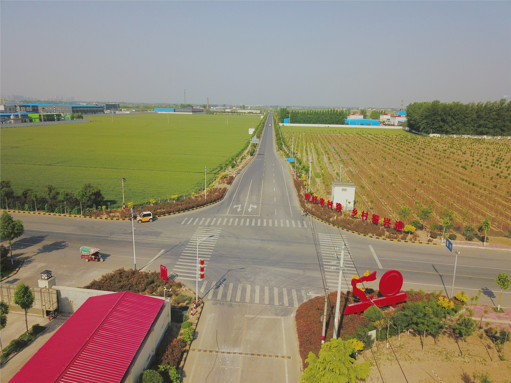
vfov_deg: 53.1
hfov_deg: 67.3
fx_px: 384
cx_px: 256
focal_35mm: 26
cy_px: 192
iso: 100
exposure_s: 1/3497
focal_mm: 4.73
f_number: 2.2
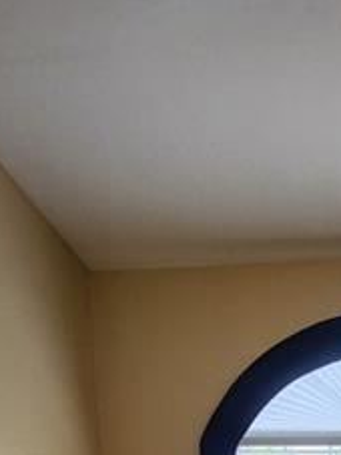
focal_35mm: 44
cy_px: 639
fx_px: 578
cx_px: 335
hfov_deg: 30.7
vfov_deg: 30.2
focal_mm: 2.2
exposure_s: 1/60
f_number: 2.2
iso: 80
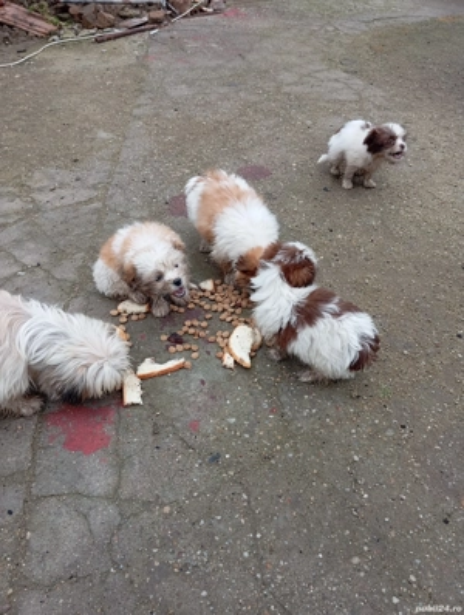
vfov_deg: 63.4
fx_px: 499
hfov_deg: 49.9
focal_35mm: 28
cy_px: 308
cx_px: 232
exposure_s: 1/100
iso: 205
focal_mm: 4.22
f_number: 1.8
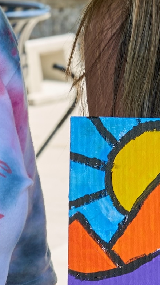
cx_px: 28
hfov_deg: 4.3
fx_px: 2121
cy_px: 68
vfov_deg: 7.7
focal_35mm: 281
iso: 125
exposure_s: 1/50
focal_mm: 50
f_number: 9
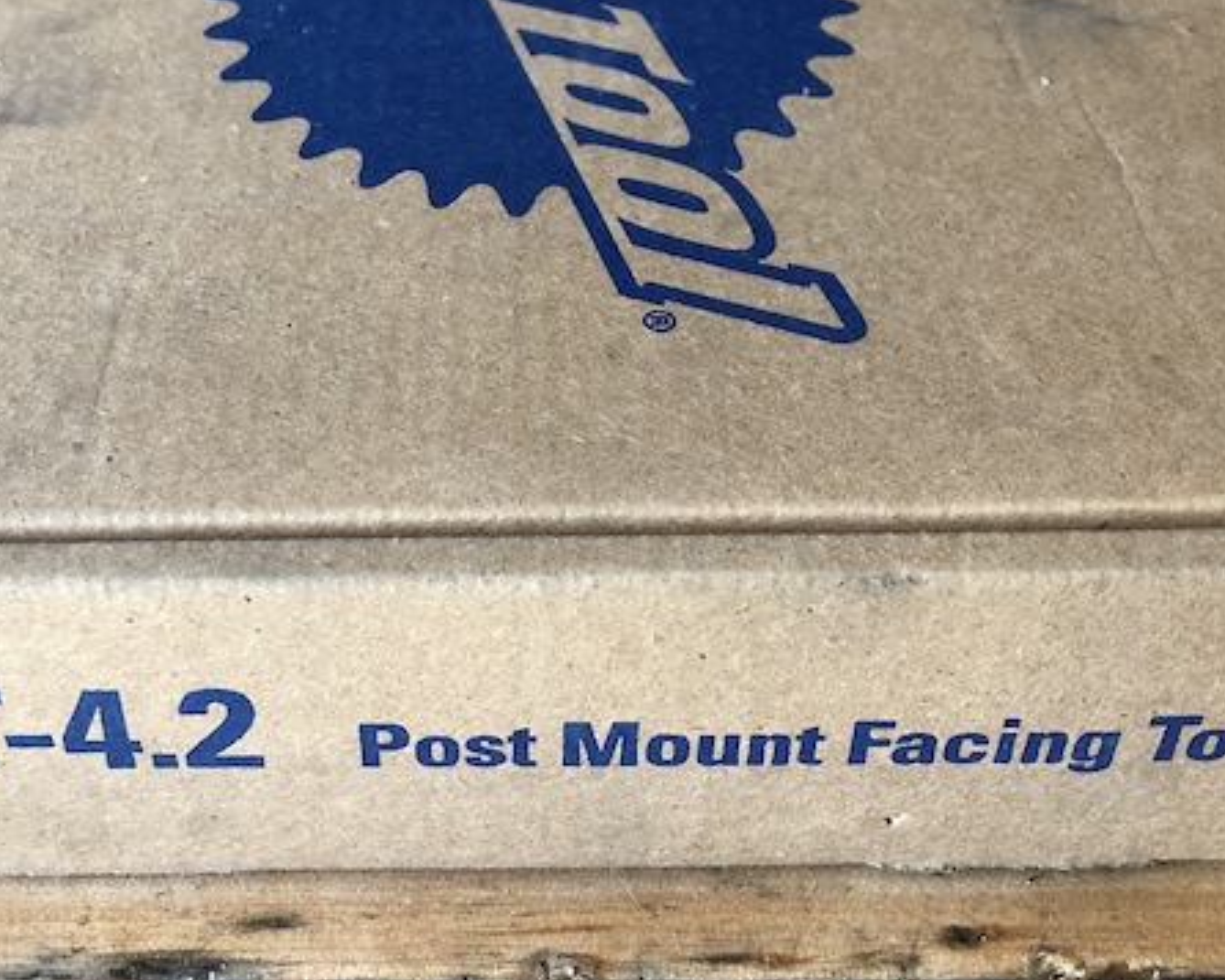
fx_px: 1777
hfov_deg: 37.9
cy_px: 307
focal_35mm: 49
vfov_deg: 30.6
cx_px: 511
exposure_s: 1/15
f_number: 1.8
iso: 50
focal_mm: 3.99
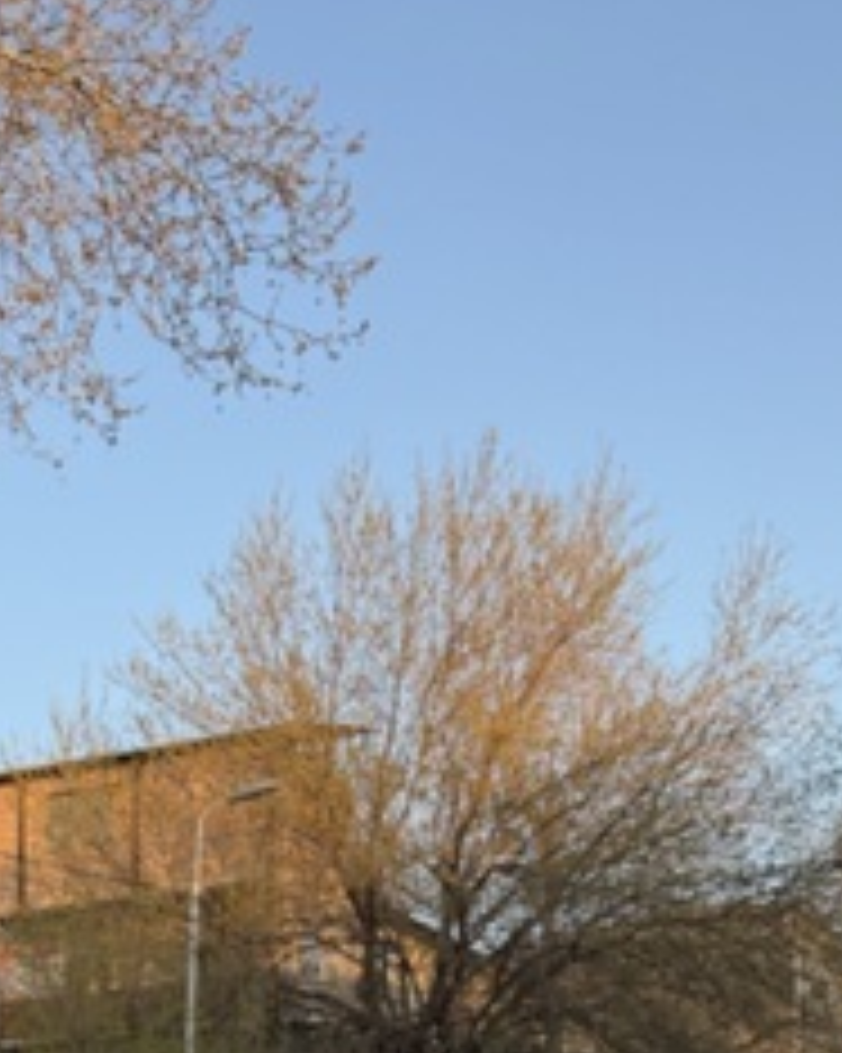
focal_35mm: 60
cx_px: 45
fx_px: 1870
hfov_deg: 24.5
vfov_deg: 27.5
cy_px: 1274
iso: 100
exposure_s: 1/299
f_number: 1.78
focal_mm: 6.76
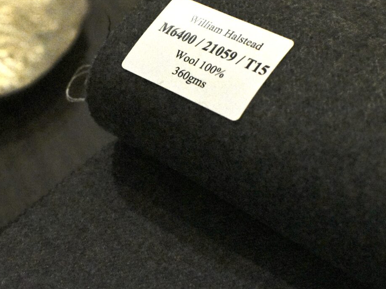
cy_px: 138
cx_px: 158
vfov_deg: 19.7
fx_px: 833
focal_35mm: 75
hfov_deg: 26.0
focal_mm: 35
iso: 6400
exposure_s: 1/800
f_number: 7.1
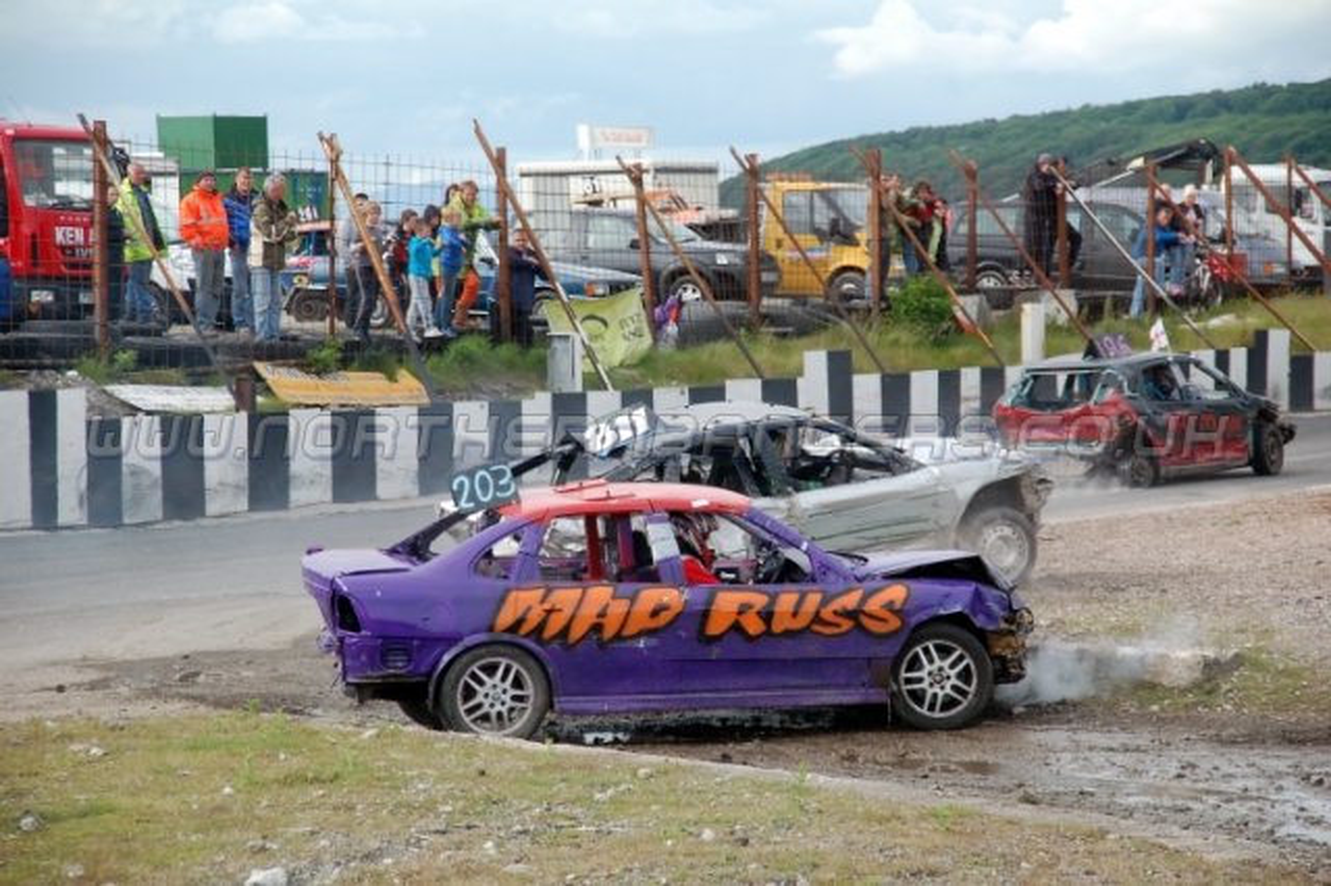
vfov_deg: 9.6
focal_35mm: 142
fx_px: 5266
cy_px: 443
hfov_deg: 14.4
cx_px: 666
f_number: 5.6
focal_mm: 95
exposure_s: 1/500
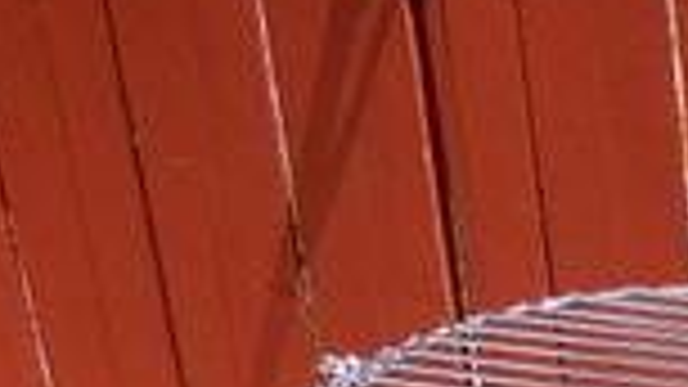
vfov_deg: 8.0
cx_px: 1349
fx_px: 2663
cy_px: 729
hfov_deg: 12.9
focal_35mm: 146
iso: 80
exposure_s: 1/800
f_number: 2.8
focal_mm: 5.7
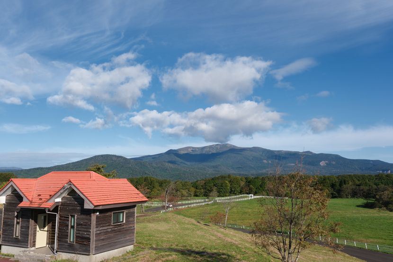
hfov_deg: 57.2
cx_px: 196
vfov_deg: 40.0
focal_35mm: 33
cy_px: 131
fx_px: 360
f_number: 11
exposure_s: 1/125
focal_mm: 22.3
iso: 125
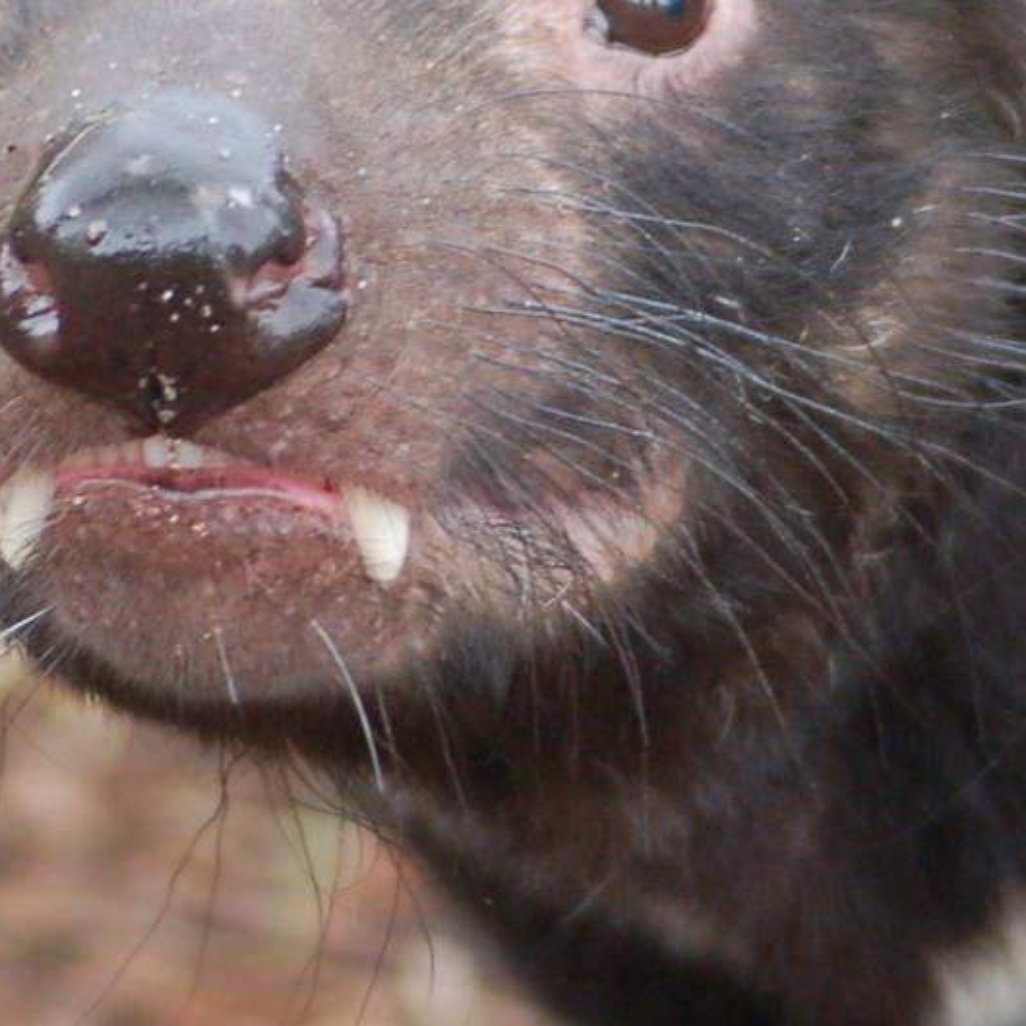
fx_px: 27061
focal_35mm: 807
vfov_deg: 2.2
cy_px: 15
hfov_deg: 2.2
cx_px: 381
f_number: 5.6
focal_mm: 210
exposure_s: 1/200
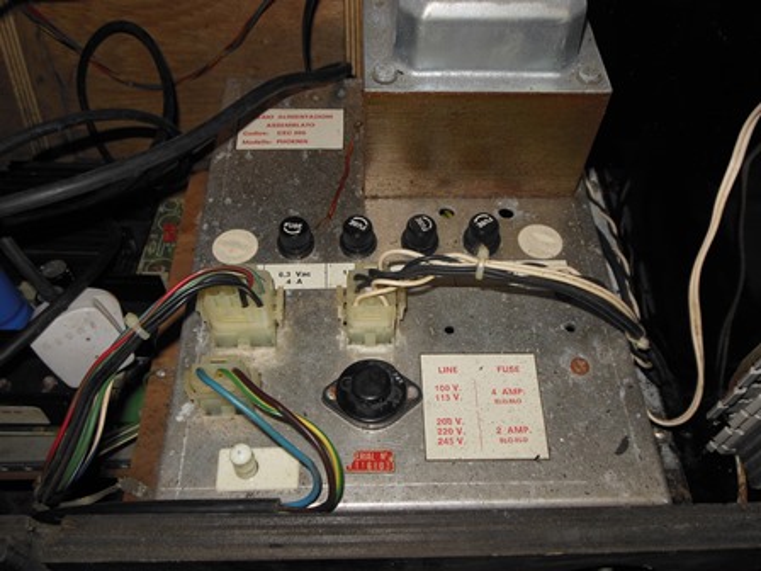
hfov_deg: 61.7
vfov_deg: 48.2
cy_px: 286
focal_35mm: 29
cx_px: 380
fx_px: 638
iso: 125
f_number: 6.7
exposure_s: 1/25
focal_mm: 5.2
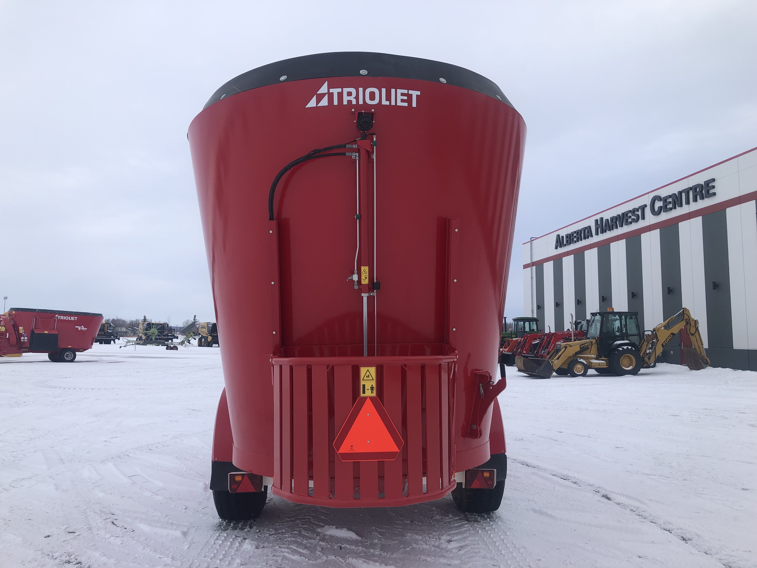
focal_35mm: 28
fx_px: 612
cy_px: 284
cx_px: 378
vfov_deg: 49.7
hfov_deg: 63.4
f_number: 1.8
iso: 20
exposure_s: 1/381
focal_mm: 3.99
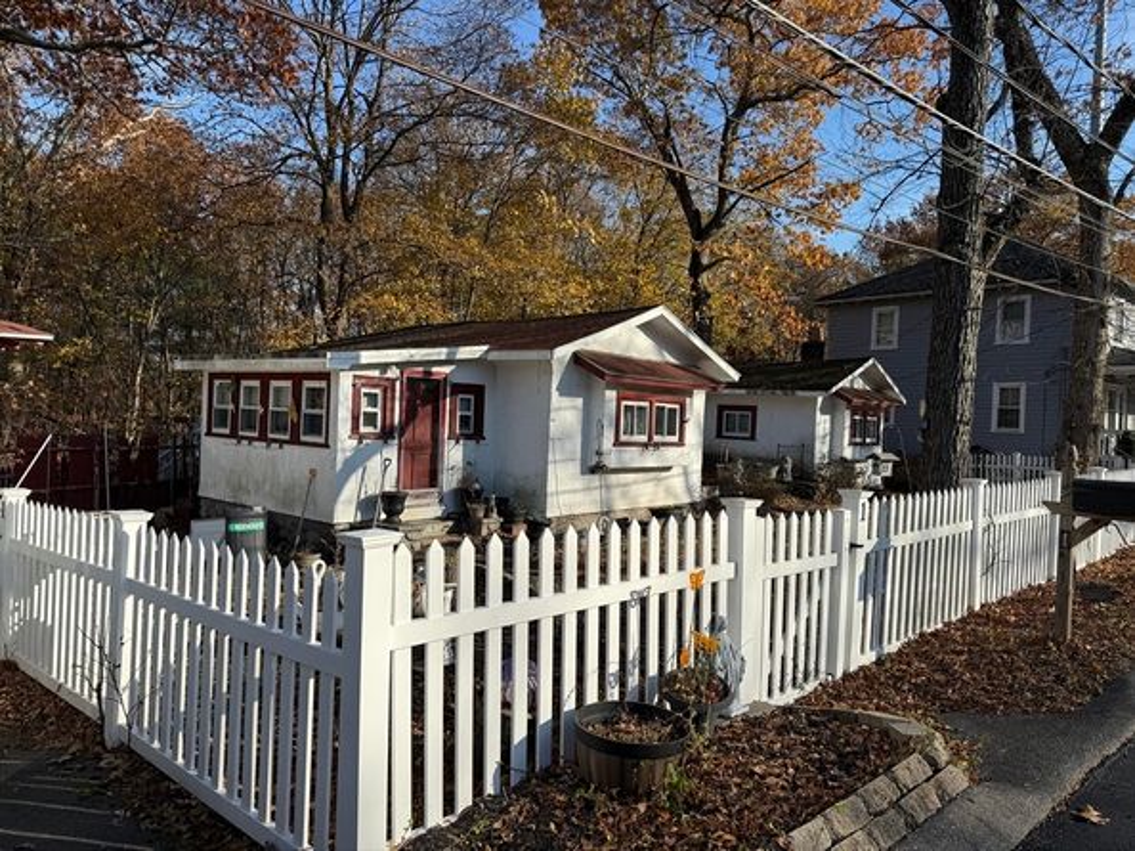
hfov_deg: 71.6
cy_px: 426
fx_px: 787
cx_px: 568
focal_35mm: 24
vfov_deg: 56.8
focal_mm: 6.76
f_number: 1.78
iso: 80
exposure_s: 1/3759
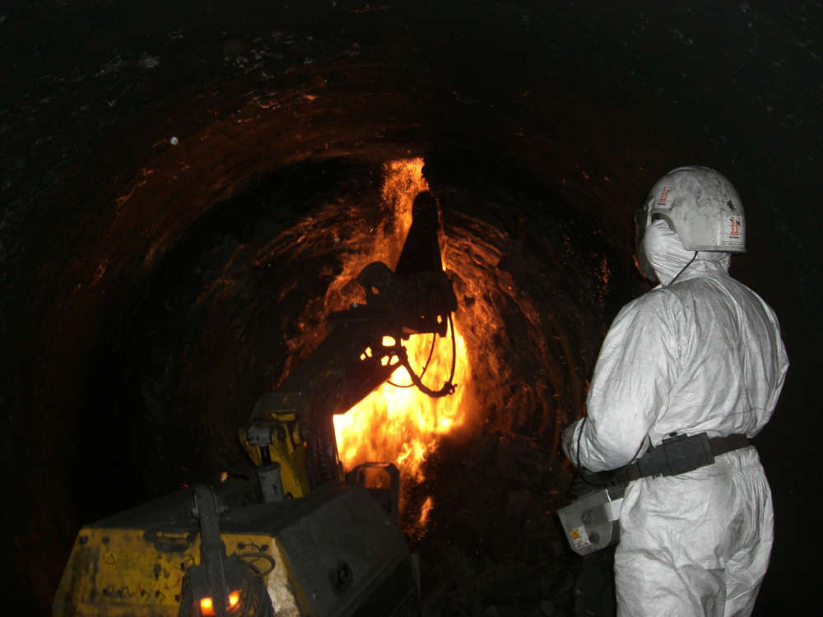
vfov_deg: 37.7
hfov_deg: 49.0
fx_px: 903
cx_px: 412
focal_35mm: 38
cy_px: 308
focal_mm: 6.2
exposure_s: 1/60
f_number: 2.7
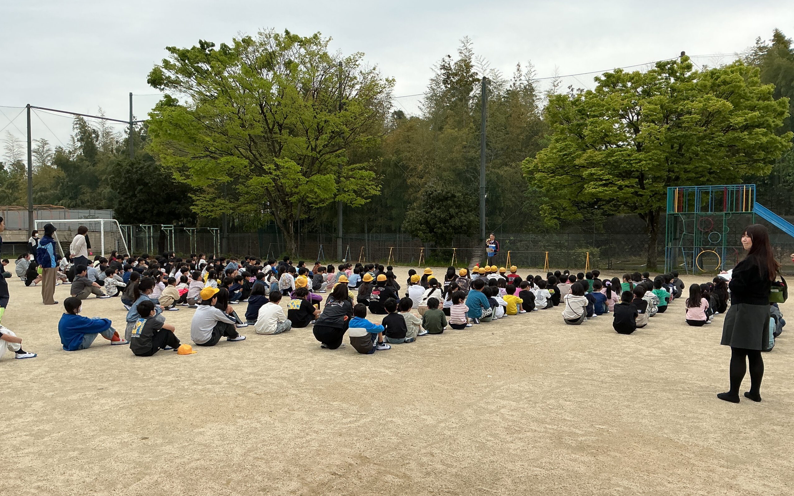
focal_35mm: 31
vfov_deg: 40.5
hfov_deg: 61.2
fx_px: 671
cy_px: 277
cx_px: 394
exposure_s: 1/1626
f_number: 1.8
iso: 25
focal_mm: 3
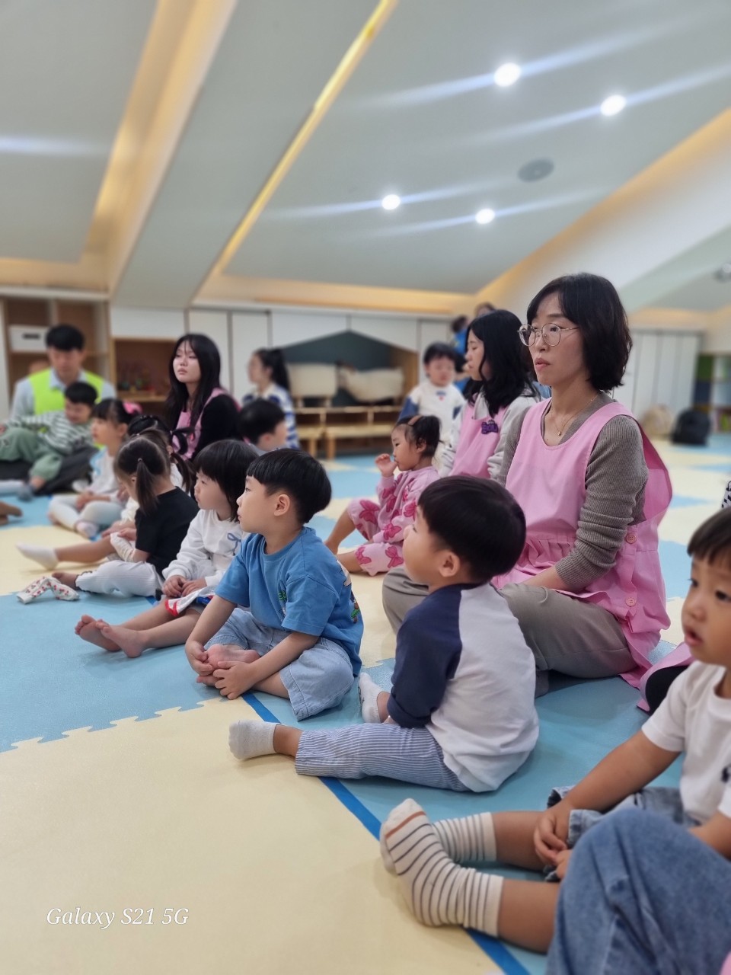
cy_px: 488
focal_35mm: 26
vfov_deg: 67.3
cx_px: 366
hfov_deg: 53.1
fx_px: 732
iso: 200
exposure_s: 1/120
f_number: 1.8
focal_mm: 5.4
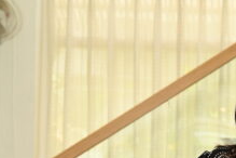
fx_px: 931
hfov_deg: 14.2
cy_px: 330
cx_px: 238
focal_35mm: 142
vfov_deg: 9.0
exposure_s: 1/160
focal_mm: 46
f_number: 4
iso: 250
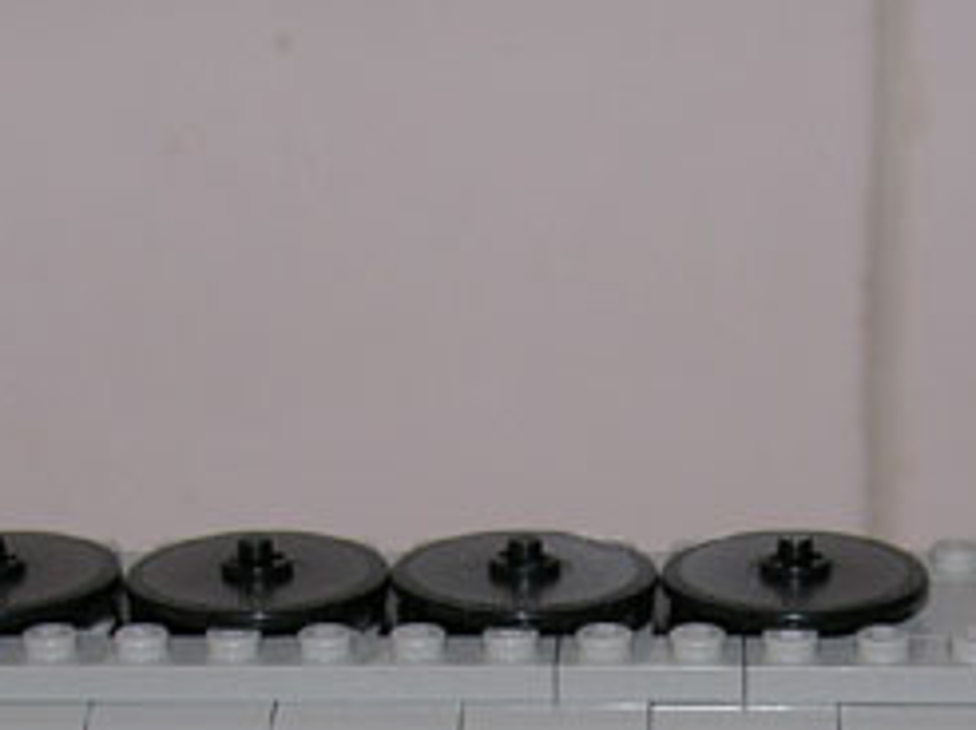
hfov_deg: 17.3
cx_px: 619
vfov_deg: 12.5
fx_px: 3211
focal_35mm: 114
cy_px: 1028
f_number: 2.8
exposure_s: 1/60.1
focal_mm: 8.9
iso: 50
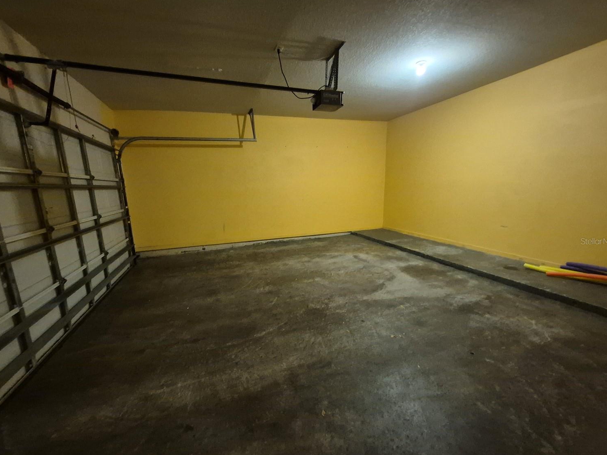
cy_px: 241
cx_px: 292
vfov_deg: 85.6
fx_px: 245
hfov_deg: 102.0
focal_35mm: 14
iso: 1250
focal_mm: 1.74
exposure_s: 1/30
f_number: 2.2
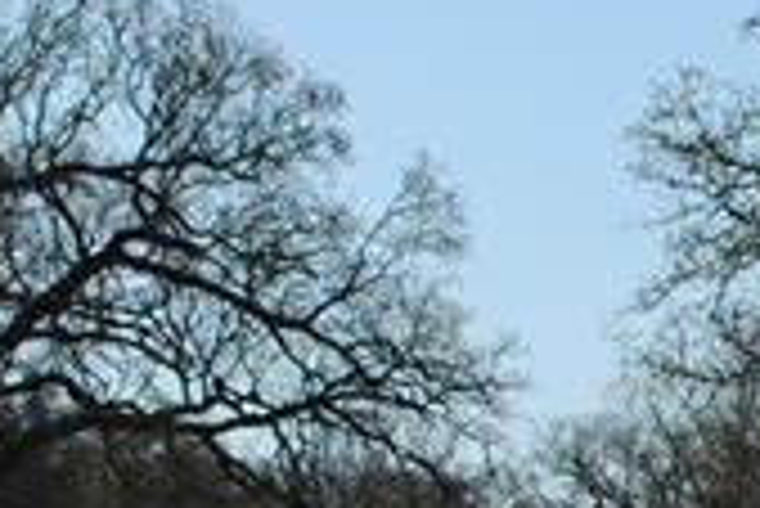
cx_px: 1471
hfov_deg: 7.8
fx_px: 5367
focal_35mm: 254
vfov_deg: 5.4
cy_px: 407
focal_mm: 28
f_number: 9
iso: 100
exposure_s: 1/320
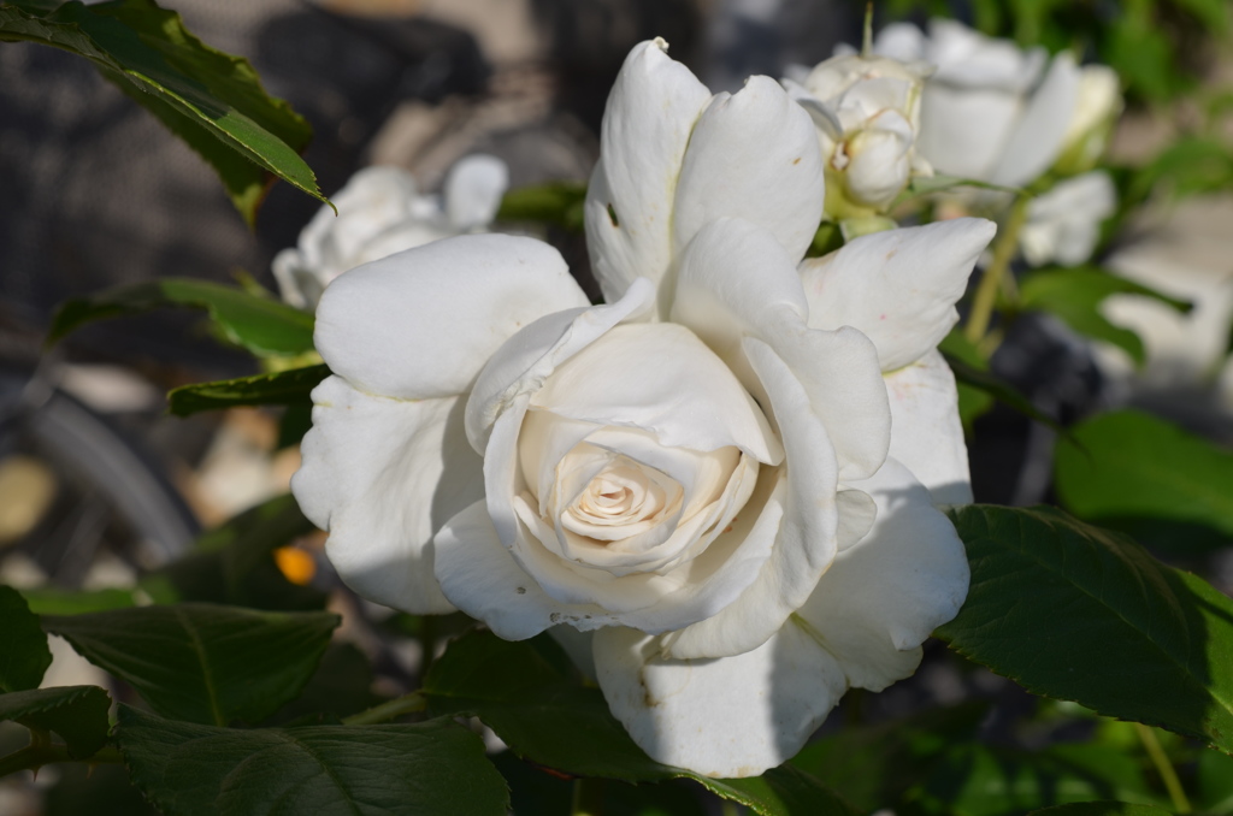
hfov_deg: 33.5
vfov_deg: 22.5
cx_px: 616
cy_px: 408
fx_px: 2051
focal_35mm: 60
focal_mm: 40
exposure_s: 1/400
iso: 100
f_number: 10
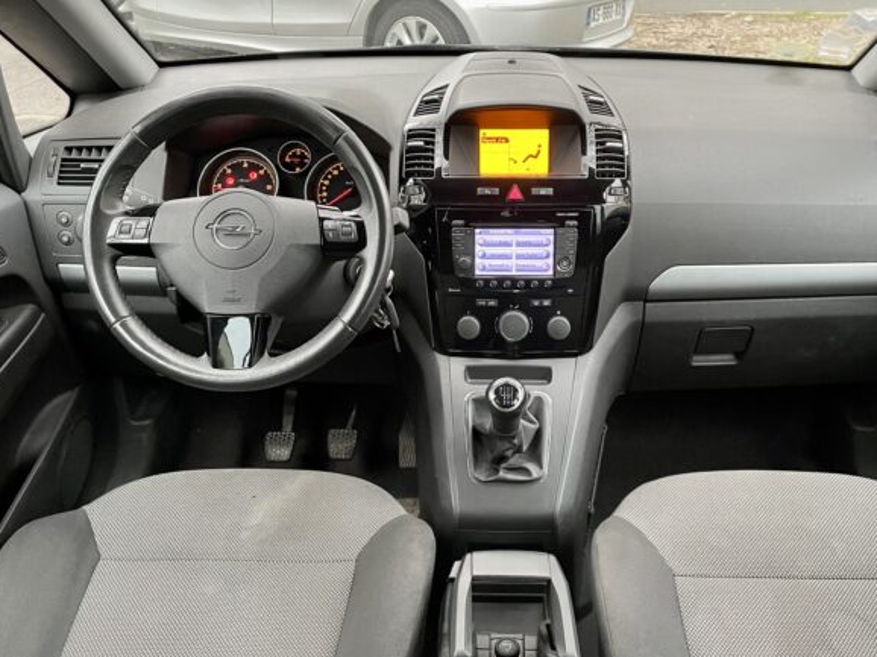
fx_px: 912
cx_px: 489
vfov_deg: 39.6
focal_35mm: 36
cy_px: 334
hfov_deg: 51.3
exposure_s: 1/60
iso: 250
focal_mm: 4.2
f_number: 1.6
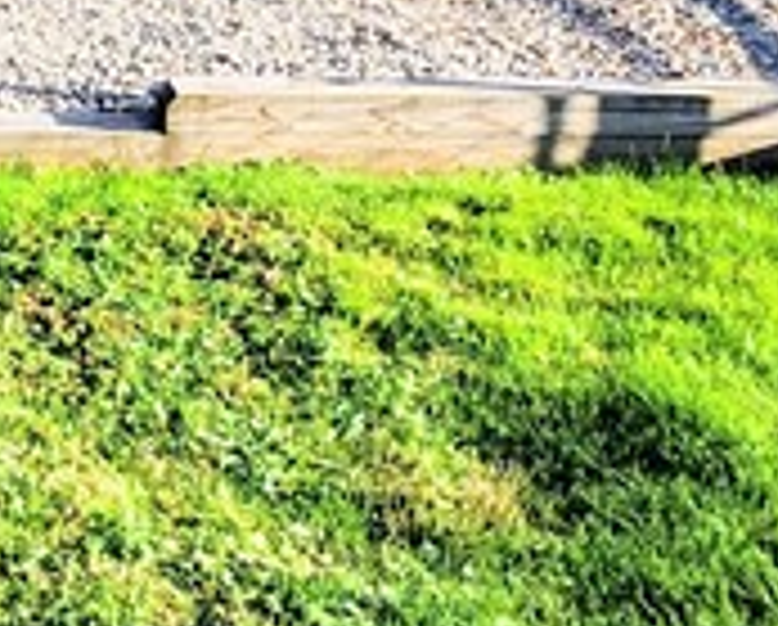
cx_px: -180
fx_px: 1730
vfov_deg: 18.8
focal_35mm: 75
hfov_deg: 23.0
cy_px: -212
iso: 40
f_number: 2.2
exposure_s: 1/775
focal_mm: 1.74
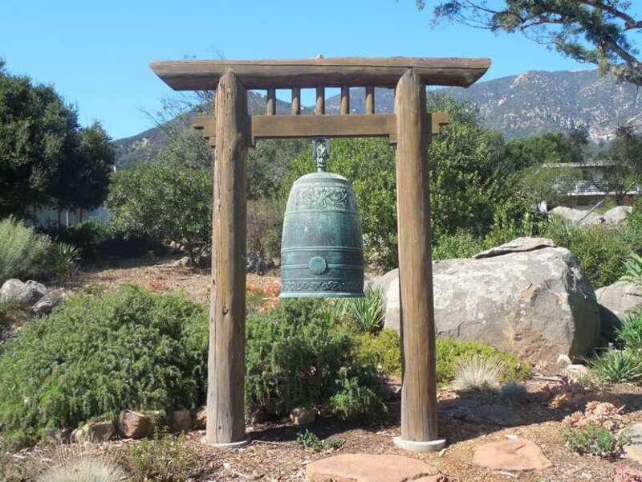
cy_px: 241
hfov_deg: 52.6
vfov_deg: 40.7
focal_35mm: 35
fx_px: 649
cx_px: 321
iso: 125
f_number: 3.7
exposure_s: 1/500
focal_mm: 6.3
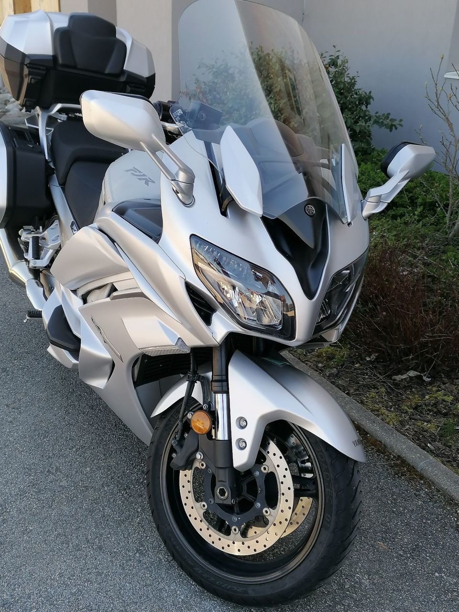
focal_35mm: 38
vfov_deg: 49.0
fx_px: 672
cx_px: 230
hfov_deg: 37.7
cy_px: 306
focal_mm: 4.75
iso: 50
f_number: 1.8
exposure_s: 1/256
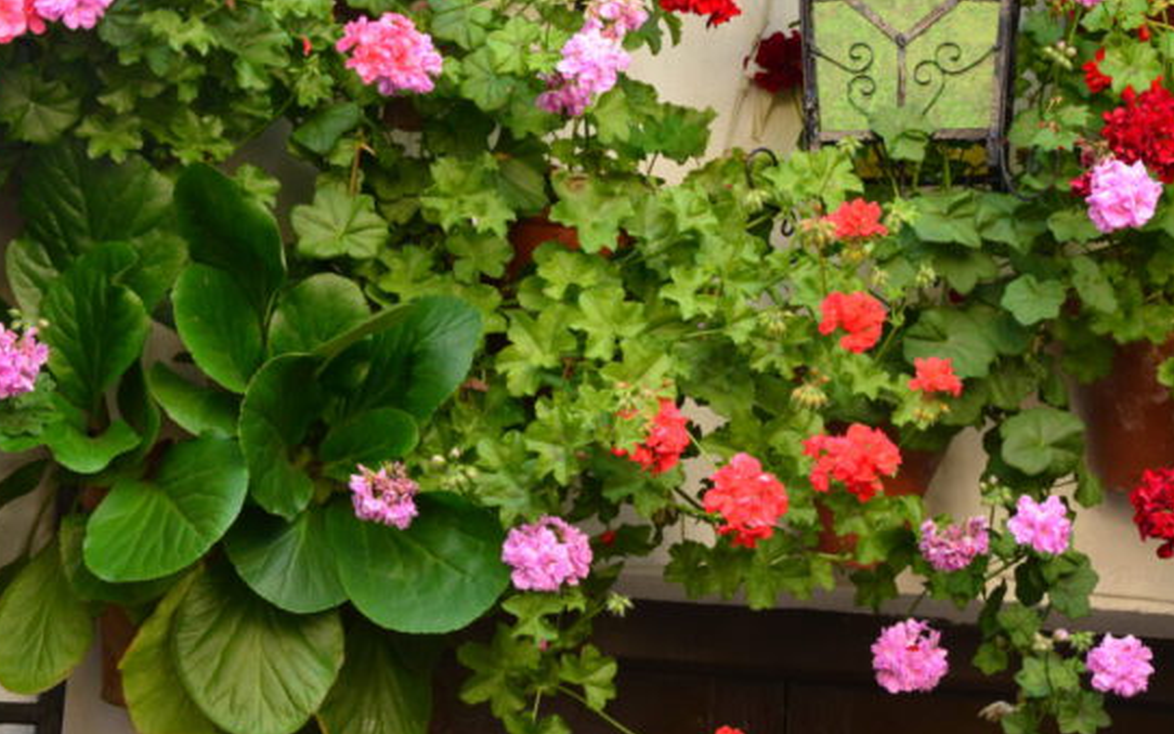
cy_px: 109
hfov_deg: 15.9
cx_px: 905
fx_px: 4192
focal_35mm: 131
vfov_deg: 10.0
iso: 1800
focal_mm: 68
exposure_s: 1/80
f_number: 13
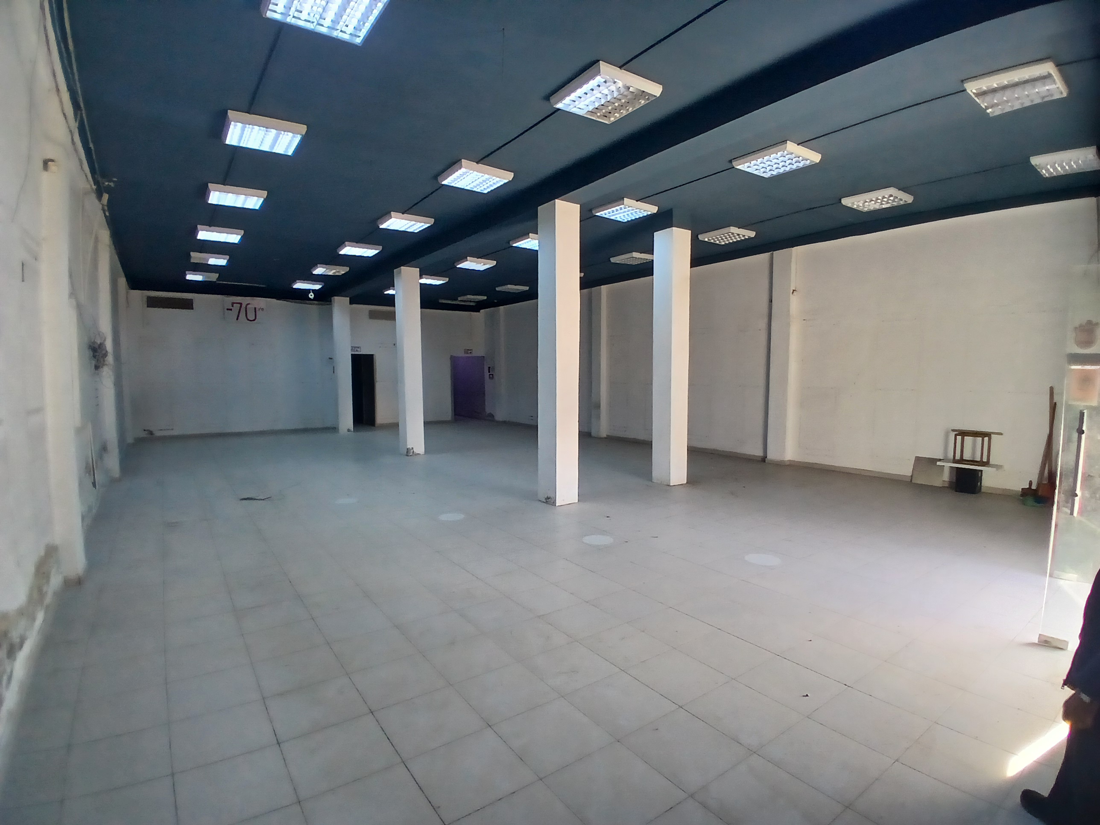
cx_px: 550
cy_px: 412
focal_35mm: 17
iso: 100
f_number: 2.2
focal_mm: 1.4
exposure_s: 1/50
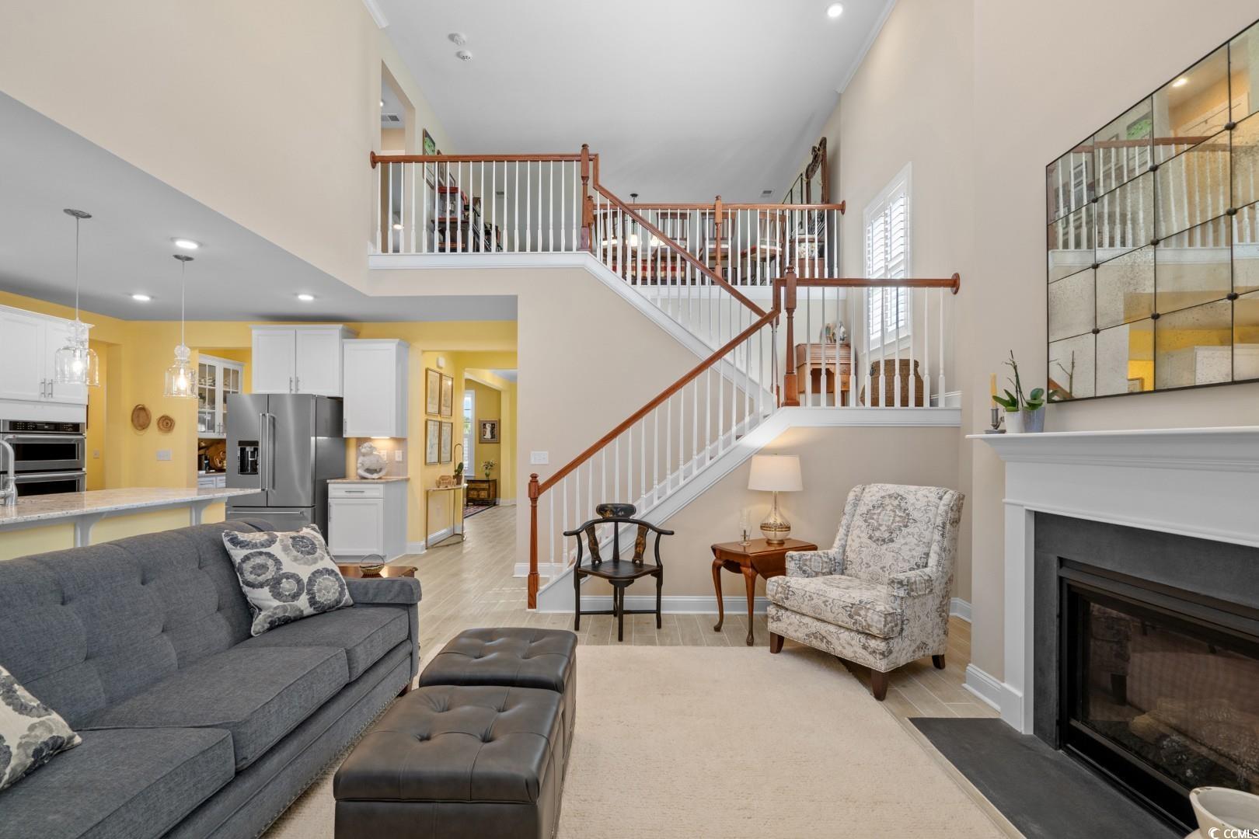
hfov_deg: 96.7
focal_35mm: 16
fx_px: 560
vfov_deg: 73.7
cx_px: 630
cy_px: 420
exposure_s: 1/15
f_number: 8
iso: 640
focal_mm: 16
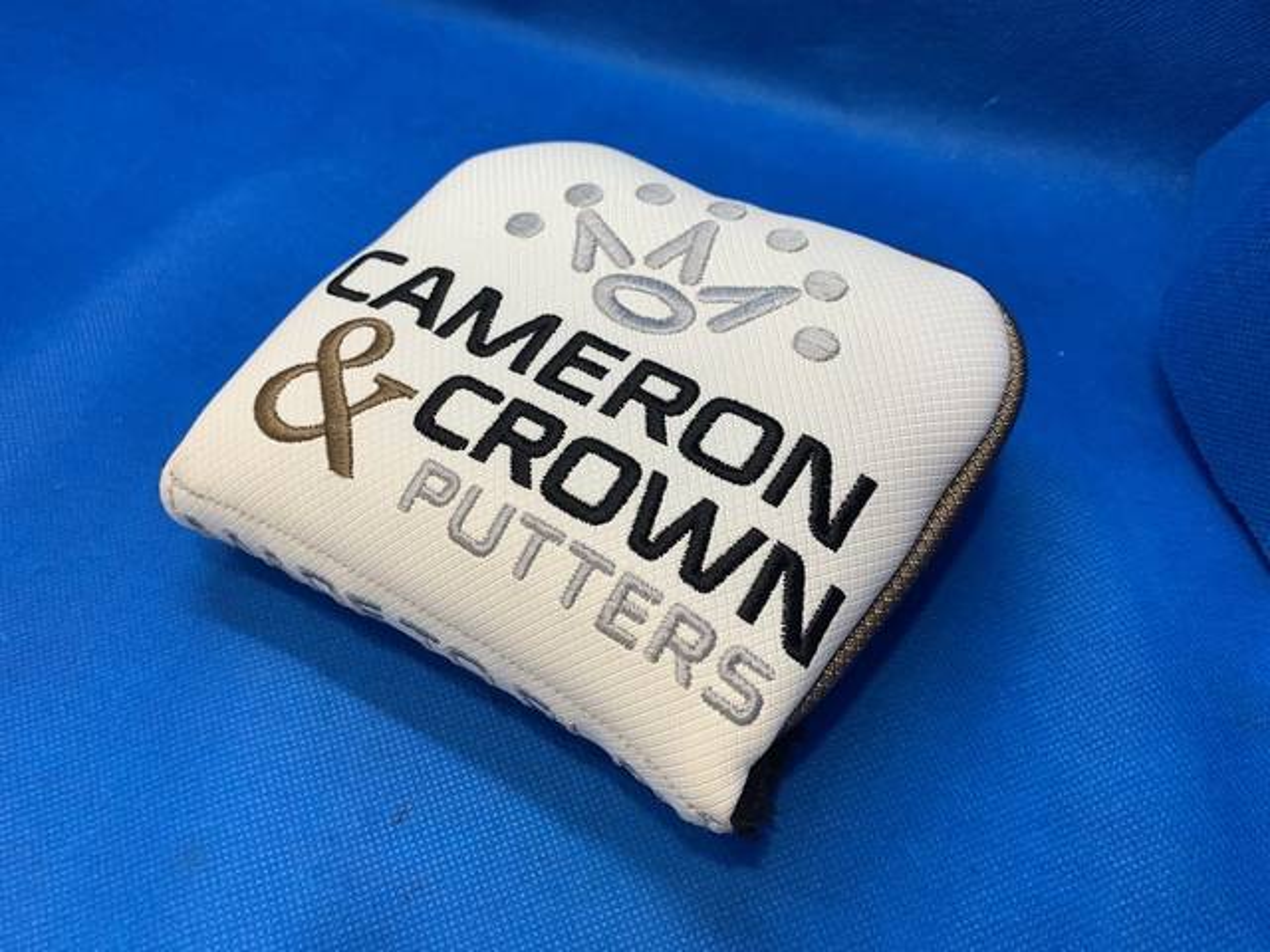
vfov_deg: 53.1
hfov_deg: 67.3
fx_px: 954
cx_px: 635
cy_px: 476
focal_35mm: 26
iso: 80
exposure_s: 1/120
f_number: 1.8
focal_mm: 4.25
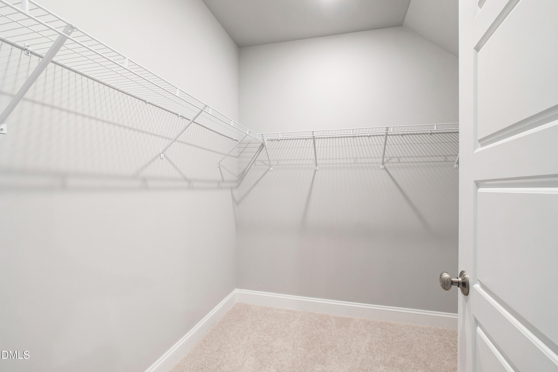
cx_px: 279
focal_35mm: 15
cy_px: 186
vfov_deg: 77.3
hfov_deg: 100.4
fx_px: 232
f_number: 8
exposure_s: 1/4
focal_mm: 10
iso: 100
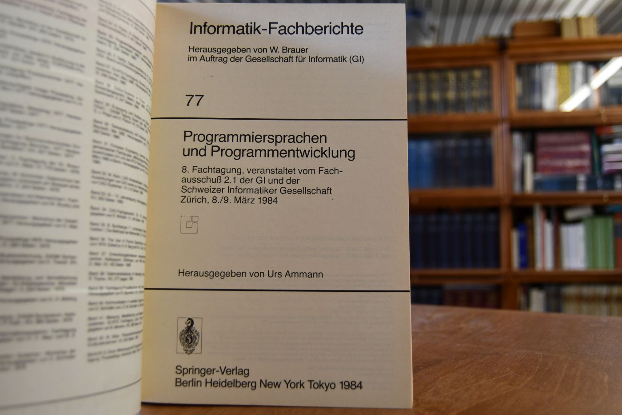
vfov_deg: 40.0
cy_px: 208
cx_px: 311
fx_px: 570
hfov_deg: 57.2
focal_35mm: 33
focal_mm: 22
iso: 800
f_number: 3.5
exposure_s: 1/160
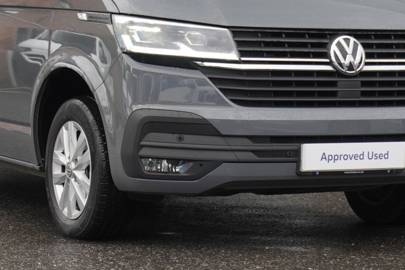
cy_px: 58
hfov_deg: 15.5
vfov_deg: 10.3
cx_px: 169
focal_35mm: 132
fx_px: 1484
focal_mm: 46
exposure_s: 1/200
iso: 500
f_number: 5.6
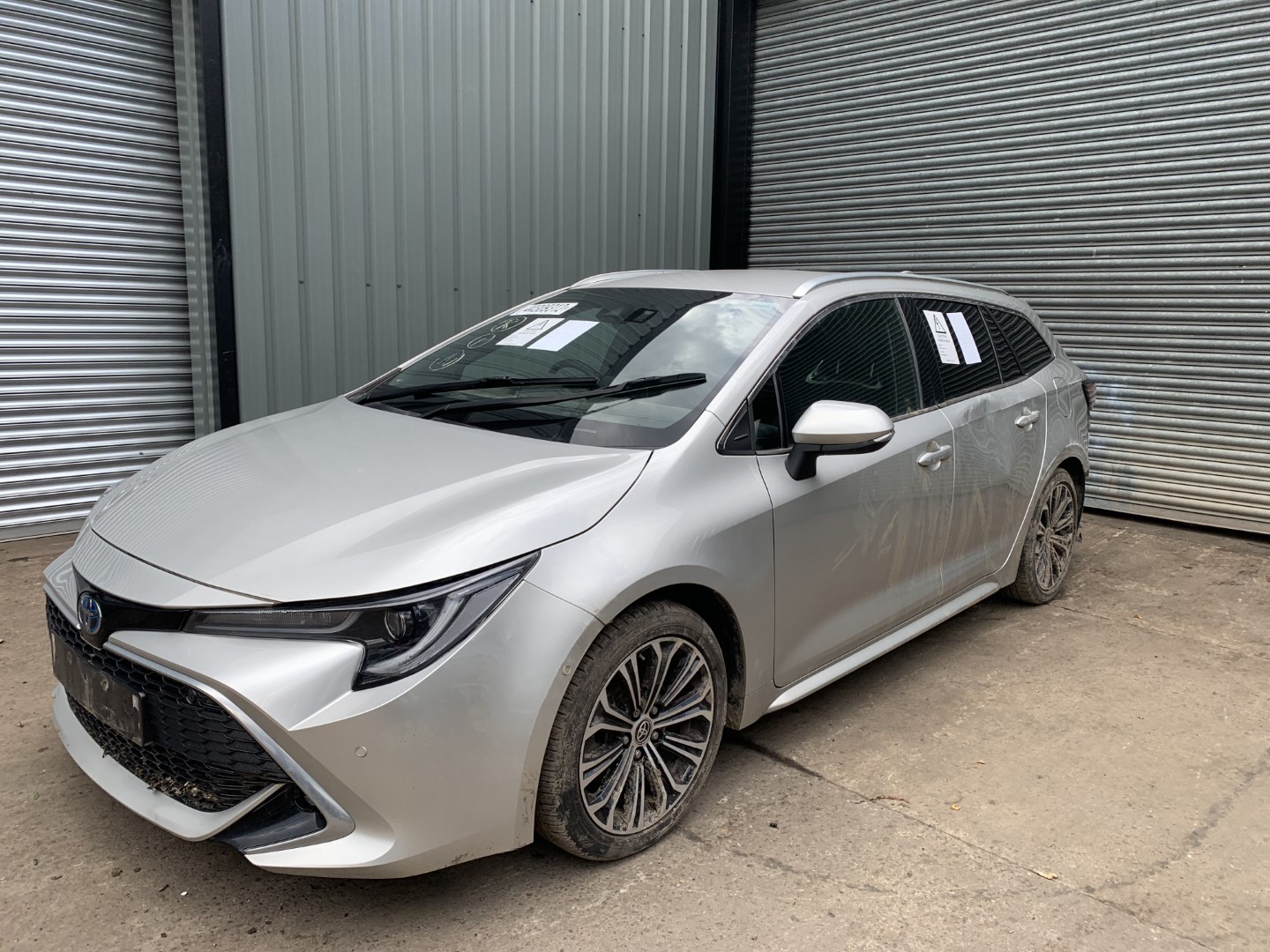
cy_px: 476
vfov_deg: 53.1
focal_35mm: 26
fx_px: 954
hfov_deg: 67.3
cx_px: 635
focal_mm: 4.25
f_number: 1.8
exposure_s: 1/573
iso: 25
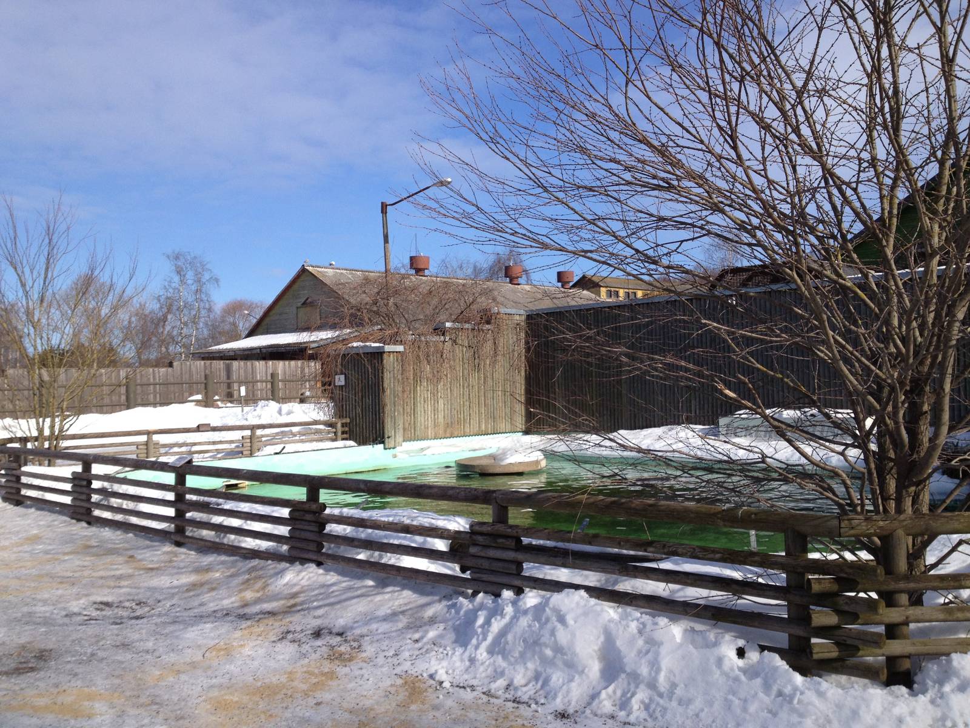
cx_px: 485
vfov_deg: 40.7
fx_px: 981
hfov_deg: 52.6
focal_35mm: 35
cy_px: 364
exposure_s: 1/1905
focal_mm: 4.28
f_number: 2.4
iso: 50
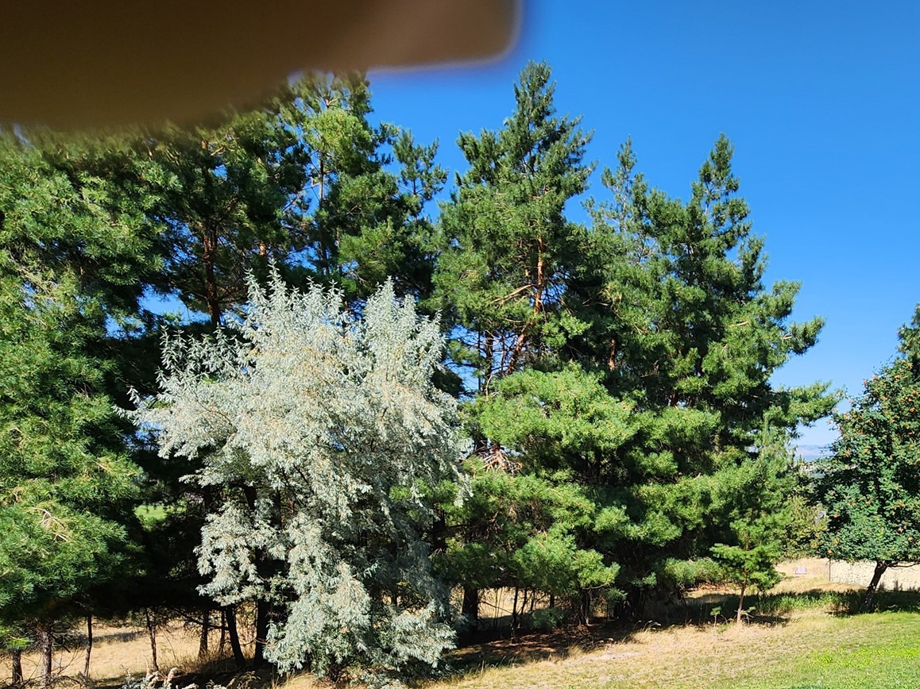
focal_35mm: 23
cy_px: 583
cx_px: 589
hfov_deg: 72.4
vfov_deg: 53.5
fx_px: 611
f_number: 2.2
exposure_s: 1/1311
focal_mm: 2.2
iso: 50
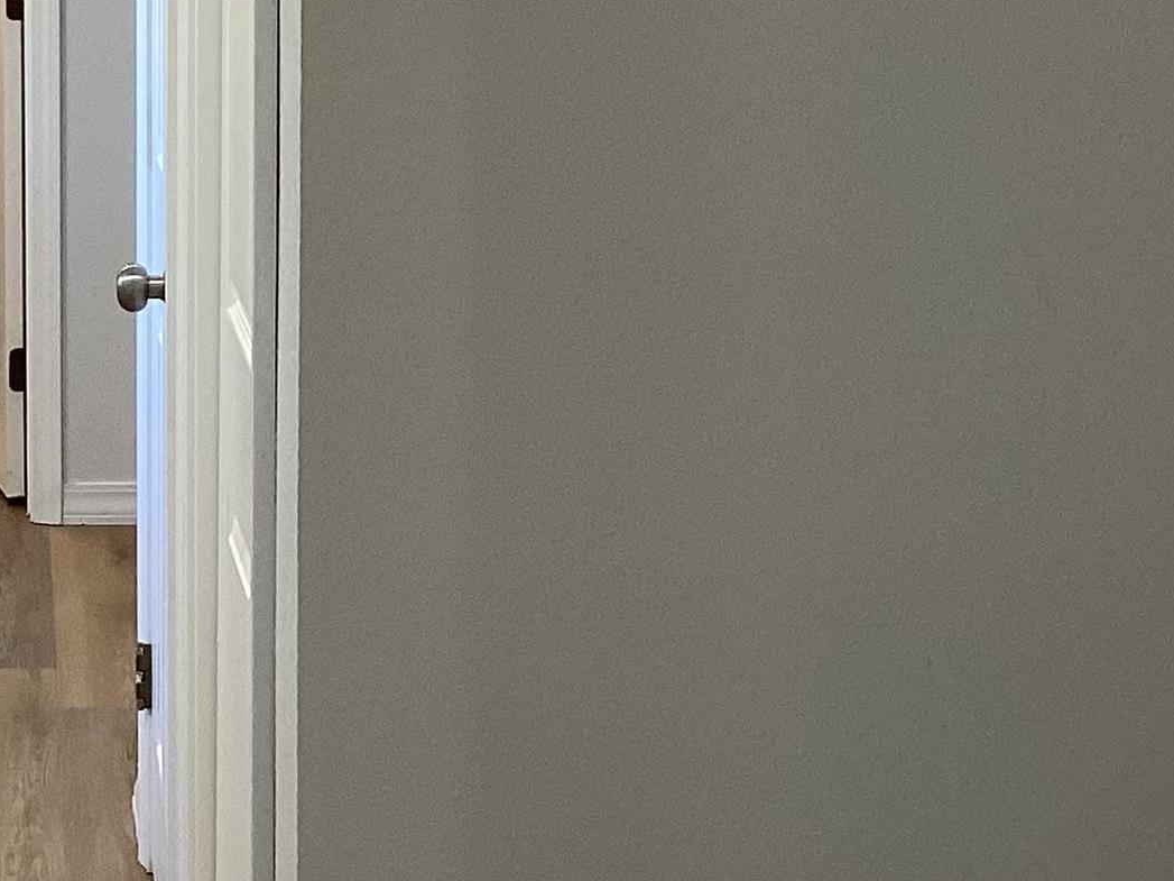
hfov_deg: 20.1
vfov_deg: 16.1
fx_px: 3086
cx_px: -253
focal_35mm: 91
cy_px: 118
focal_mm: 3.3
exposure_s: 1/60
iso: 80
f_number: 2.4
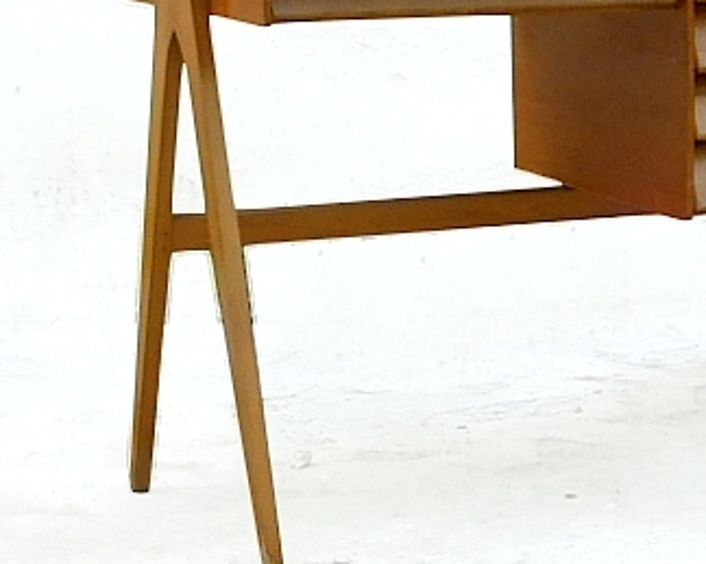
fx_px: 3426
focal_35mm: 164
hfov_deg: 11.7
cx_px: 638
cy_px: 224
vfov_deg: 9.4
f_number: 8
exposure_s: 1/500
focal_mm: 15.2
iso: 1600
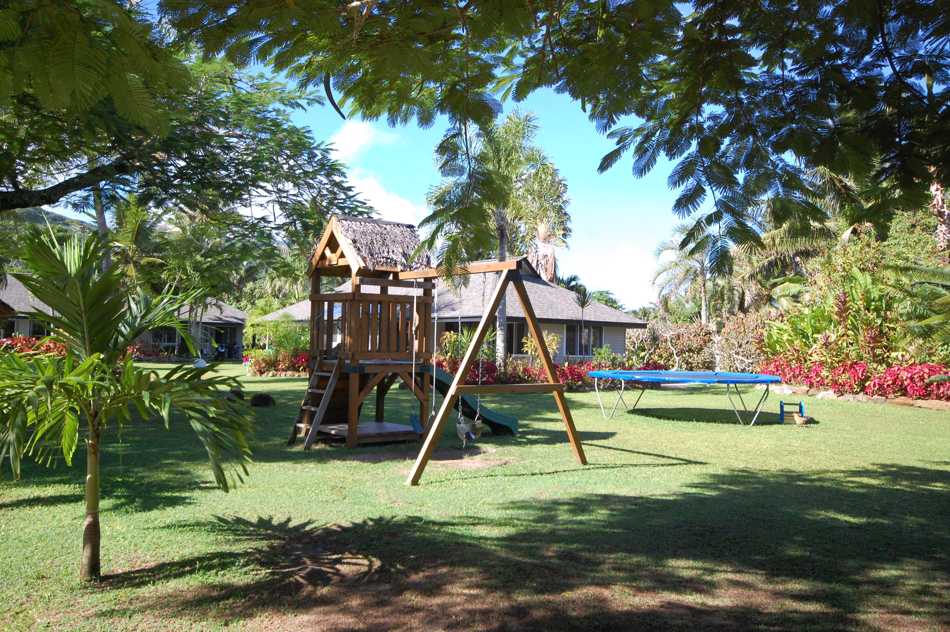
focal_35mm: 30
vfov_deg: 43.5
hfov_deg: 62.0
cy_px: 316
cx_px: 475
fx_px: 791
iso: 800
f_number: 9
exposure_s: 1/320
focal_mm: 20
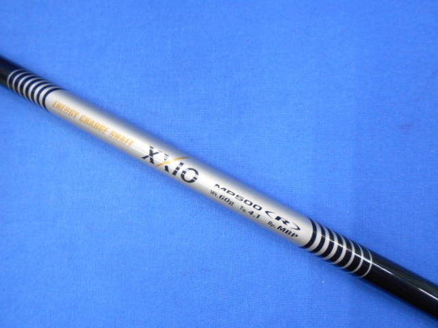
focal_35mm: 26
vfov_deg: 53.1
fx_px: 329
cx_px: 219
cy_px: 164
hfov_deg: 67.3
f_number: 3.2
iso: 360
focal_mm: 4.6
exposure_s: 1/30
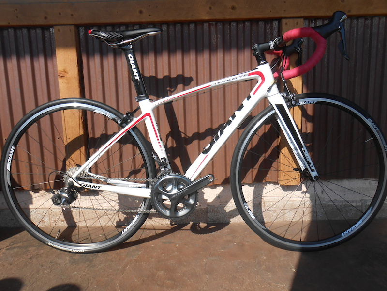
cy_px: 146
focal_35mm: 30
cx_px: 194
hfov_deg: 60.0
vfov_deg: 46.8
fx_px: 335
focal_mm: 5.3
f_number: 3.8
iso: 80
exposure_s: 1/640
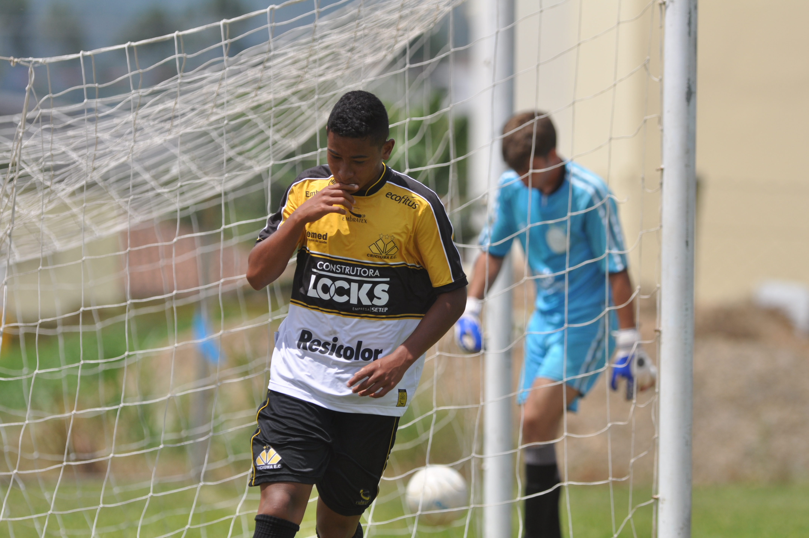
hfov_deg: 4.6
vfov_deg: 3.0
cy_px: 269
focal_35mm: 450
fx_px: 10100
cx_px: 404
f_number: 5.6
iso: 200
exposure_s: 1/2500
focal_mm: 300
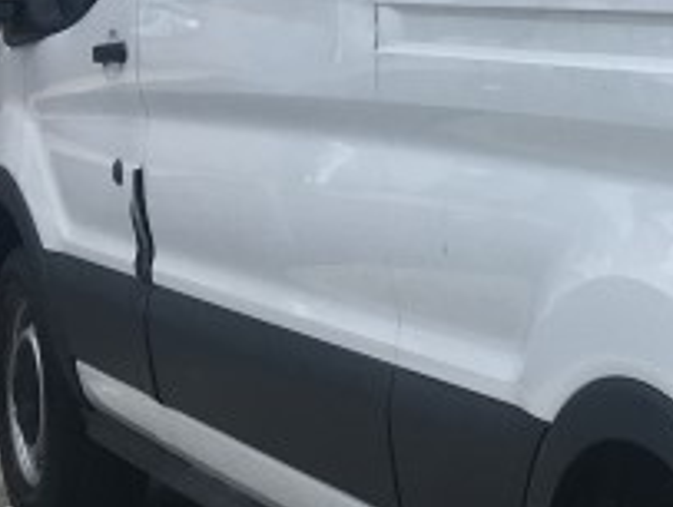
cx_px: 1164
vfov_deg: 10.2
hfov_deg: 12.5
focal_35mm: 146
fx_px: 2844
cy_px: 142
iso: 25
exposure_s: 1/801
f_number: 2.2
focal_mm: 4.15
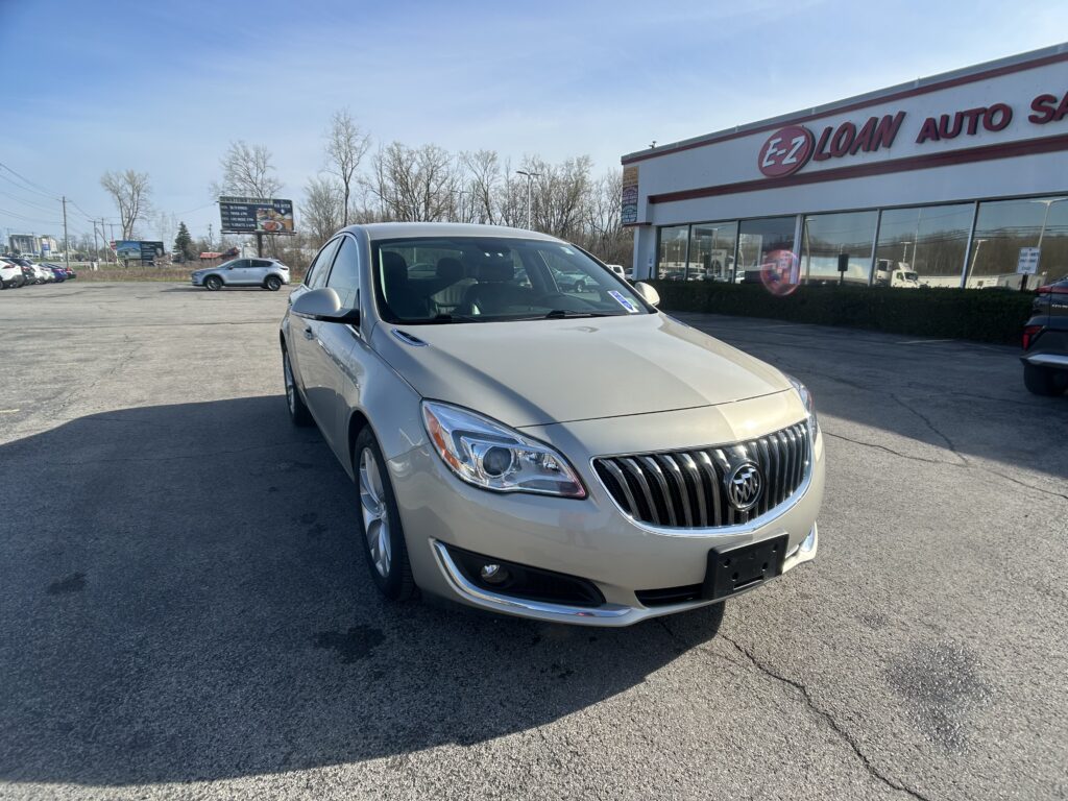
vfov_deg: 53.1
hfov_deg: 67.3
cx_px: 534
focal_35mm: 26
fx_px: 802
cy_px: 400
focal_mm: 5.7
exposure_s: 1/3257
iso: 50
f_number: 1.5
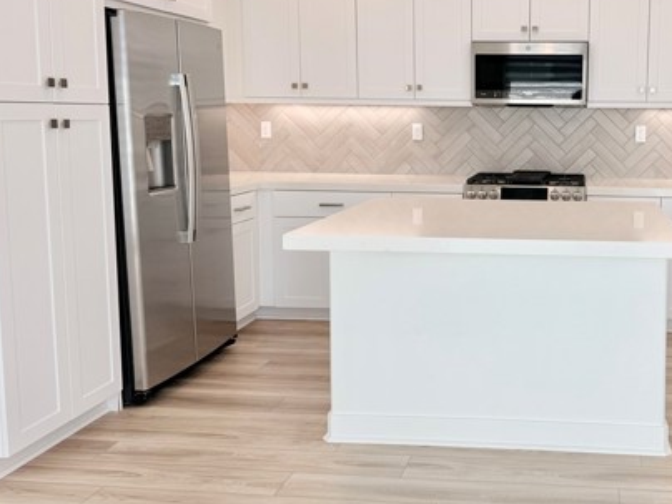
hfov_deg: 46.8
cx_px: 519
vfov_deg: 37.5
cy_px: 188
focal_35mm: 38
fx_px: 738
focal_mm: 6.76
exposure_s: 1/410
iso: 80
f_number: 1.78
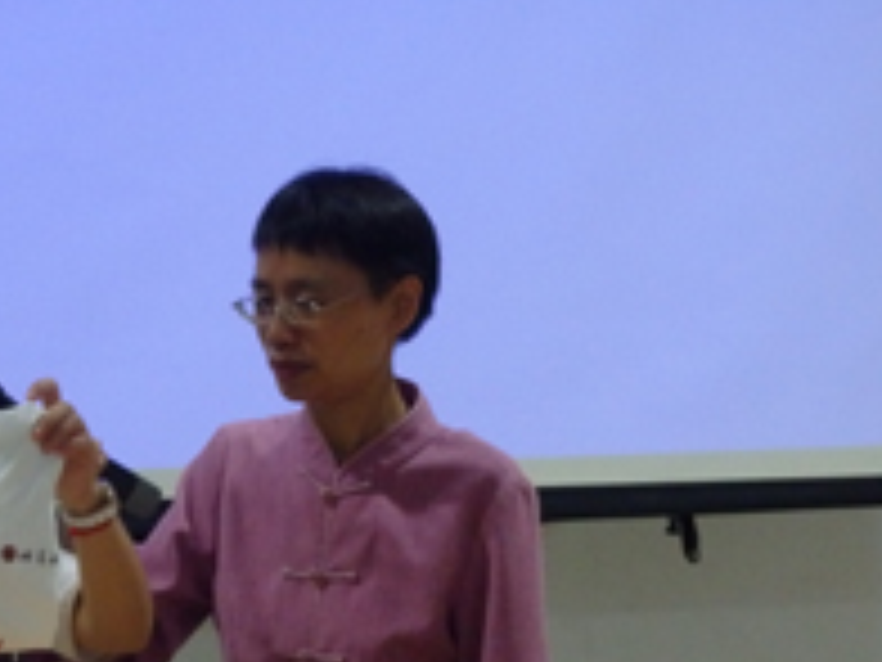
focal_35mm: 237
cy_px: 455
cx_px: 94
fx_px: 6039
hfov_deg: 8.3
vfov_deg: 6.3
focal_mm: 20.9
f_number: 5.2
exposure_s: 1/30
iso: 800
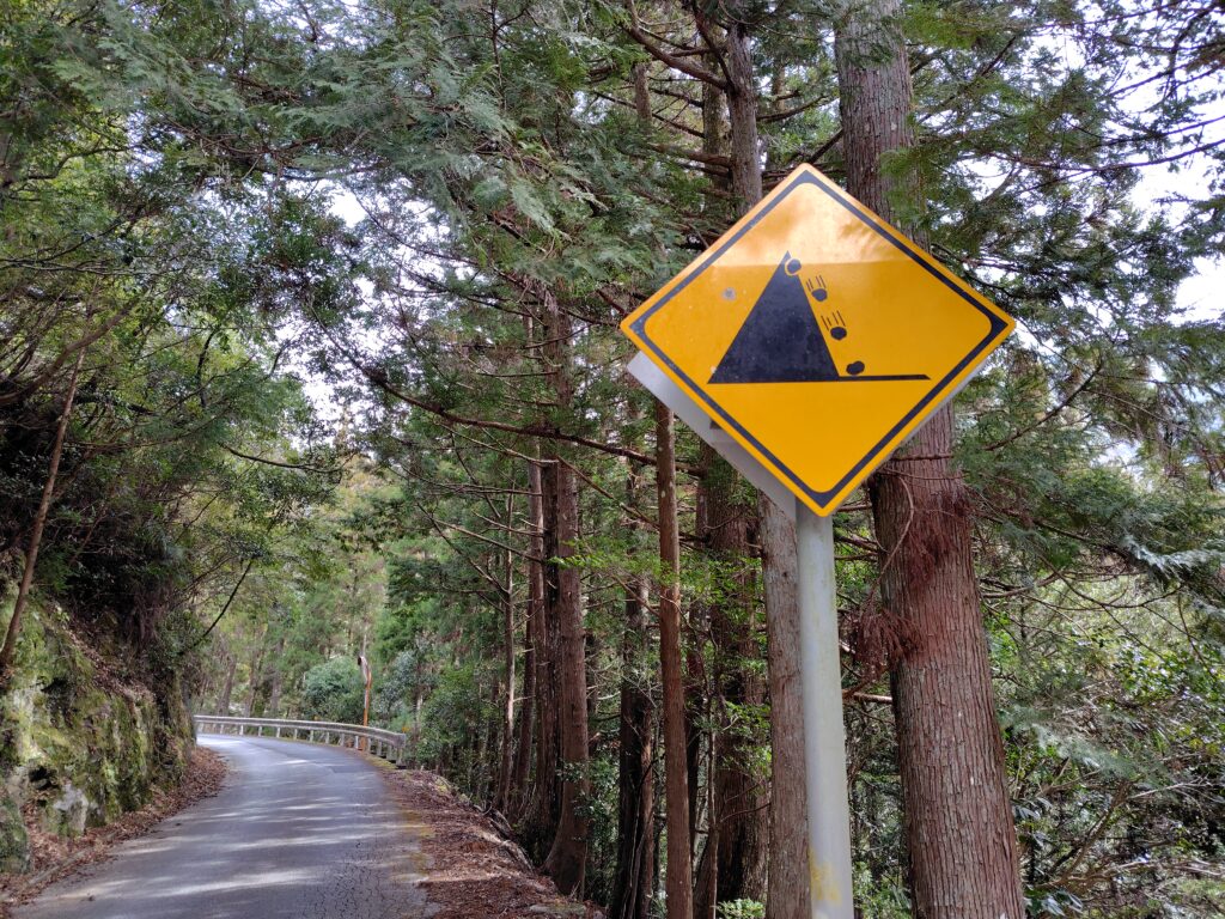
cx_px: 612
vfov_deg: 58.9
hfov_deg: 73.9
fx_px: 814
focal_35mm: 23
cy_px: 460
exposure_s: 1/120
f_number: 1.9
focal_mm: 5.6
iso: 54
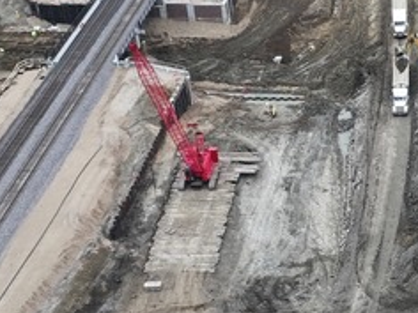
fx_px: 688
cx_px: 455
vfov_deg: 25.7
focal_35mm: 57
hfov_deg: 30.4
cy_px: 155
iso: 100
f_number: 2.8
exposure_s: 1/100
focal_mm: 12.29
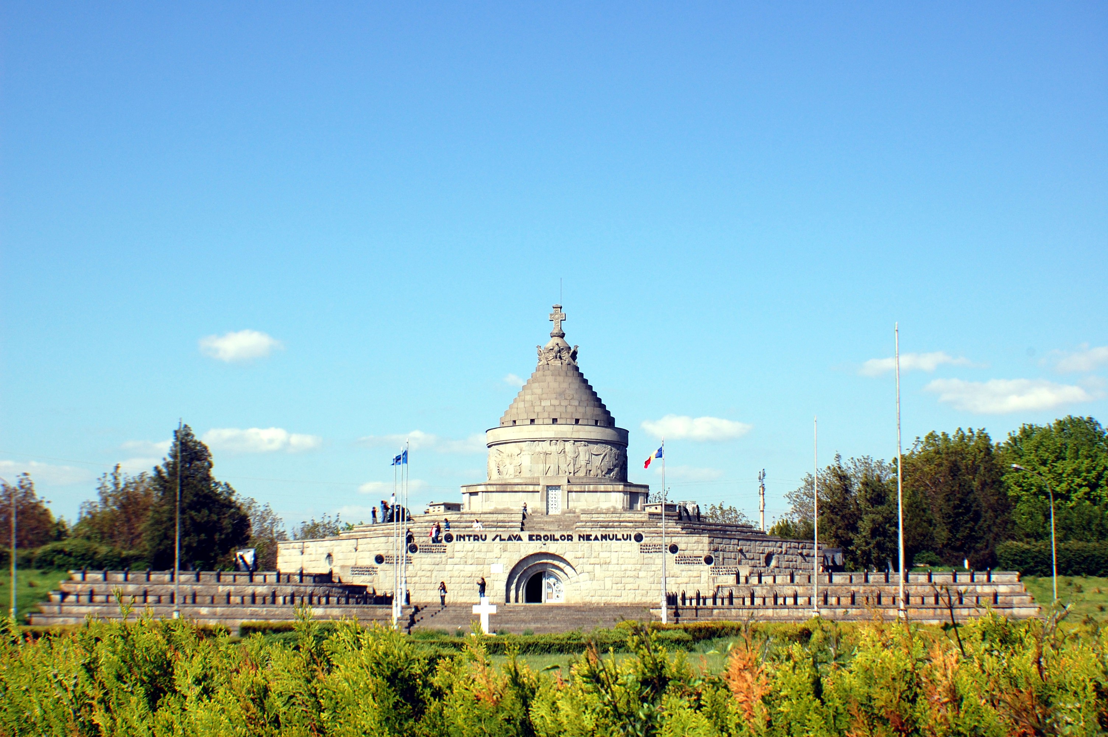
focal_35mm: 82
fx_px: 2537
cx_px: 554
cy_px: 368
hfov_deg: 24.6
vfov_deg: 16.5
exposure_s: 1/400
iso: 200
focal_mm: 55
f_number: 10
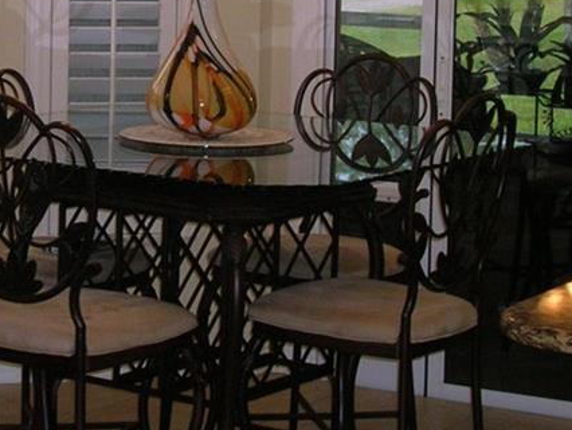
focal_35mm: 120
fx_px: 1984
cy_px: 44
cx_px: 166
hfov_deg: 16.3
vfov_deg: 12.3
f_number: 3.3
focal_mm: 8.4
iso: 112
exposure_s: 1/60.1
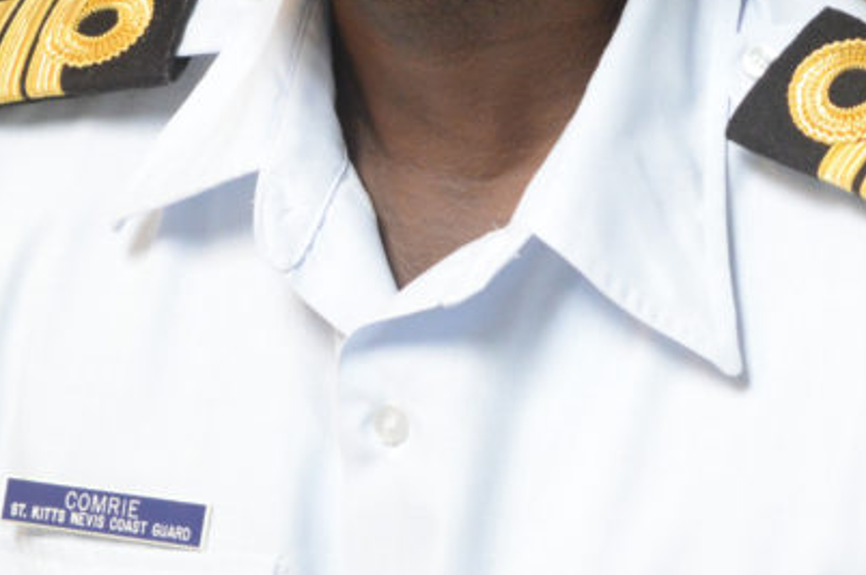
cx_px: 616
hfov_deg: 9.8
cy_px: -126
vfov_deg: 6.5
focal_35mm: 210
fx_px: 5052
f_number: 5.6
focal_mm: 55
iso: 1600
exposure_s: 1/25
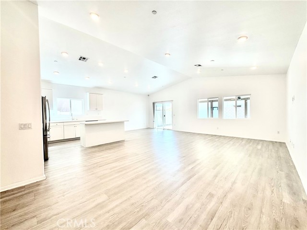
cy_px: 115
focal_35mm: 14
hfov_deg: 102.1
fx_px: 124
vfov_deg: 85.7
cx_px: 154
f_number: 2.2
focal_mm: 2.22
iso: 64
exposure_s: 1/120
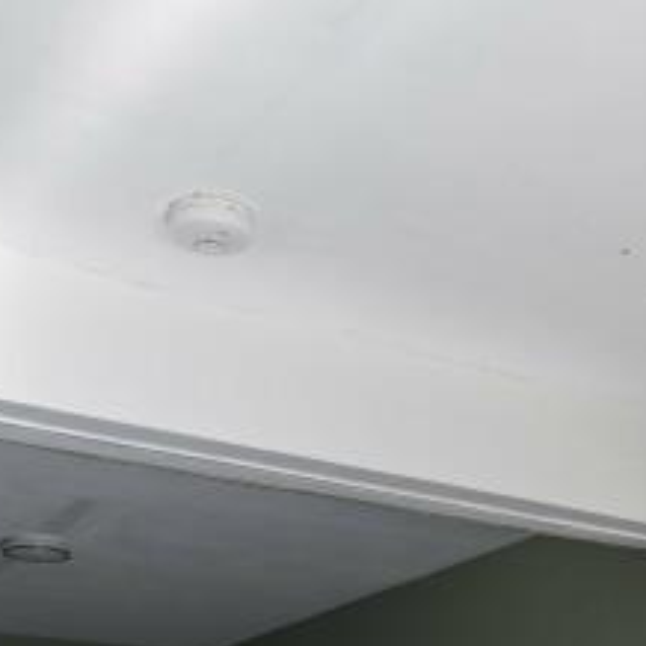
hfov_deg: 28.4
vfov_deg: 24.8
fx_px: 1267
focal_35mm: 60
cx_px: 430
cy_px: 843
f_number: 7.1
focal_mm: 10
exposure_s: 1/30
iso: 400
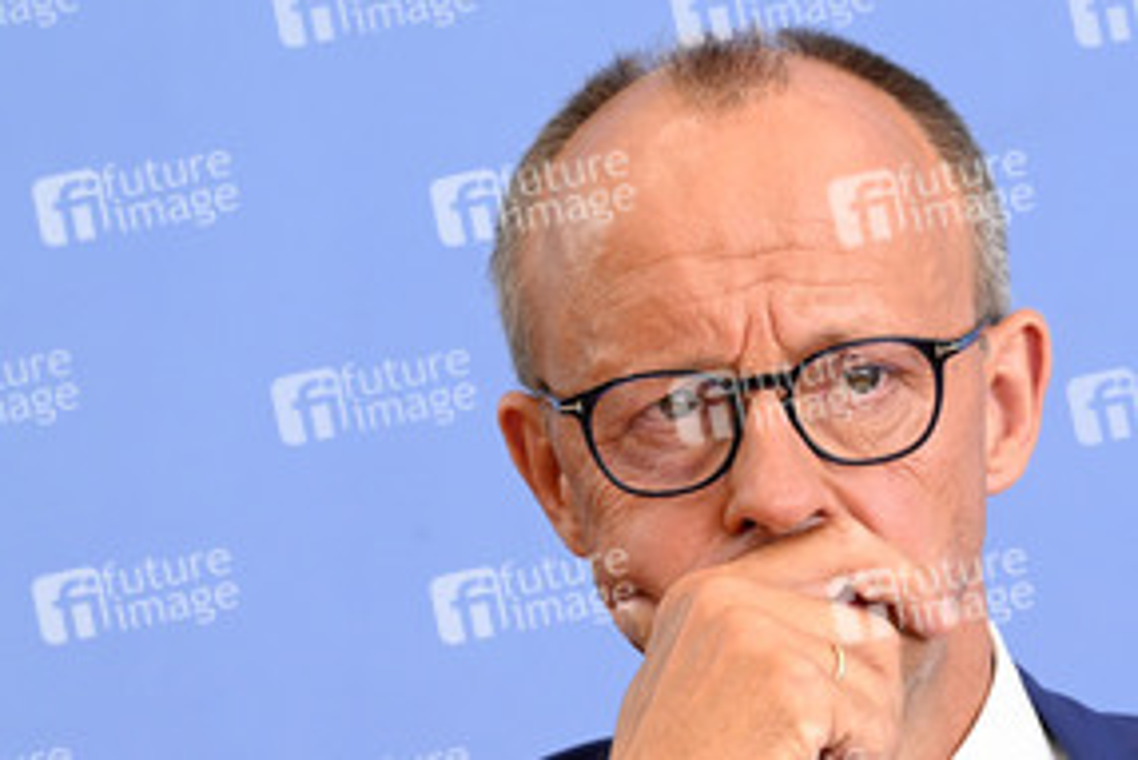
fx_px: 7717
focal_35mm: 244
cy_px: 497
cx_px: 826
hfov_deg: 8.4
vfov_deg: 5.6
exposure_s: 1/500
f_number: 7.1
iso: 3200
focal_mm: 155
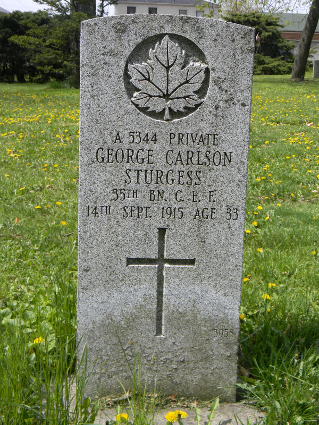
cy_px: 212
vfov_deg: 40.4
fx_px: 577
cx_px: 160
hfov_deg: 30.9
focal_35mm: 47
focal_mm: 8.6
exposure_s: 1/417
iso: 80
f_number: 3.9
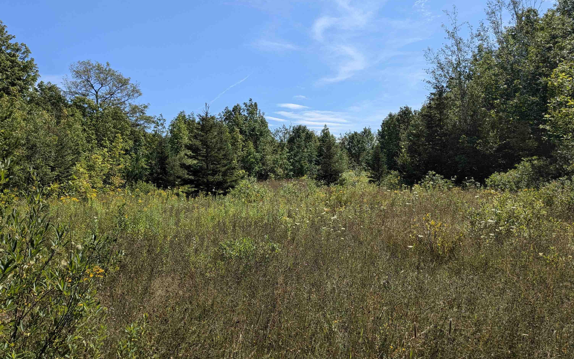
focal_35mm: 26
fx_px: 407
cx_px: 284
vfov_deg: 47.6
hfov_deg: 70.4
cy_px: 164
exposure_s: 1/3175
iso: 57
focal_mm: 4.53
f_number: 1.7
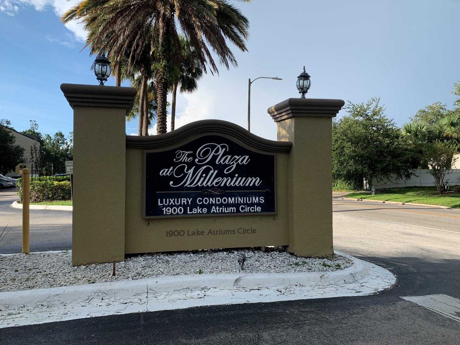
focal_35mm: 27
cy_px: 170
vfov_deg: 51.4
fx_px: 359
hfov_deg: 65.3
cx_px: 230
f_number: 1.8
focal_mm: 4.25
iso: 25
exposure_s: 1/1111
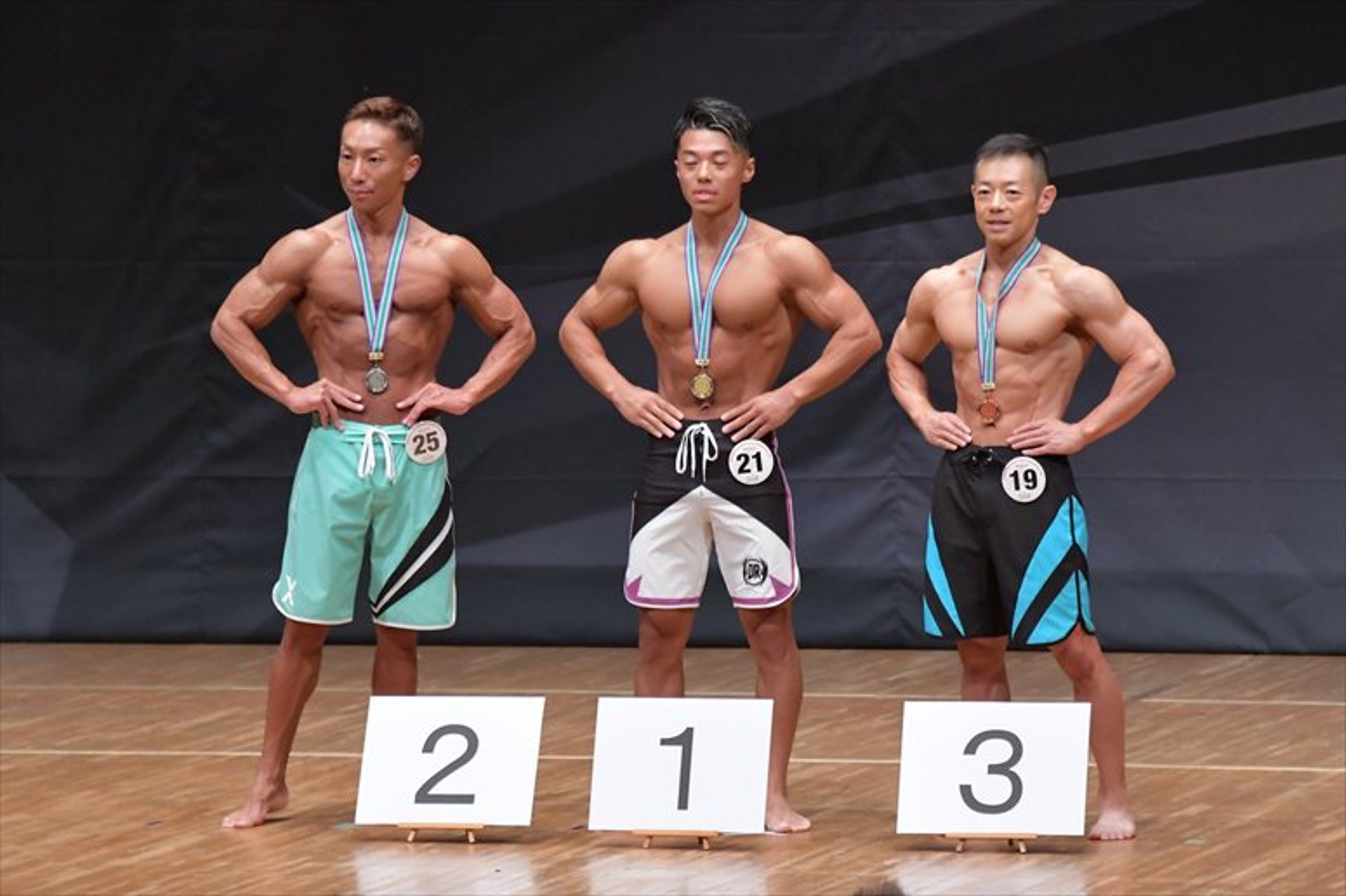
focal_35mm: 285
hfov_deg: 7.2
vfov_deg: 4.8
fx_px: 10651
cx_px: 673
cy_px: 448
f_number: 5.6
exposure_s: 1/400
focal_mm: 190
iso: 6400
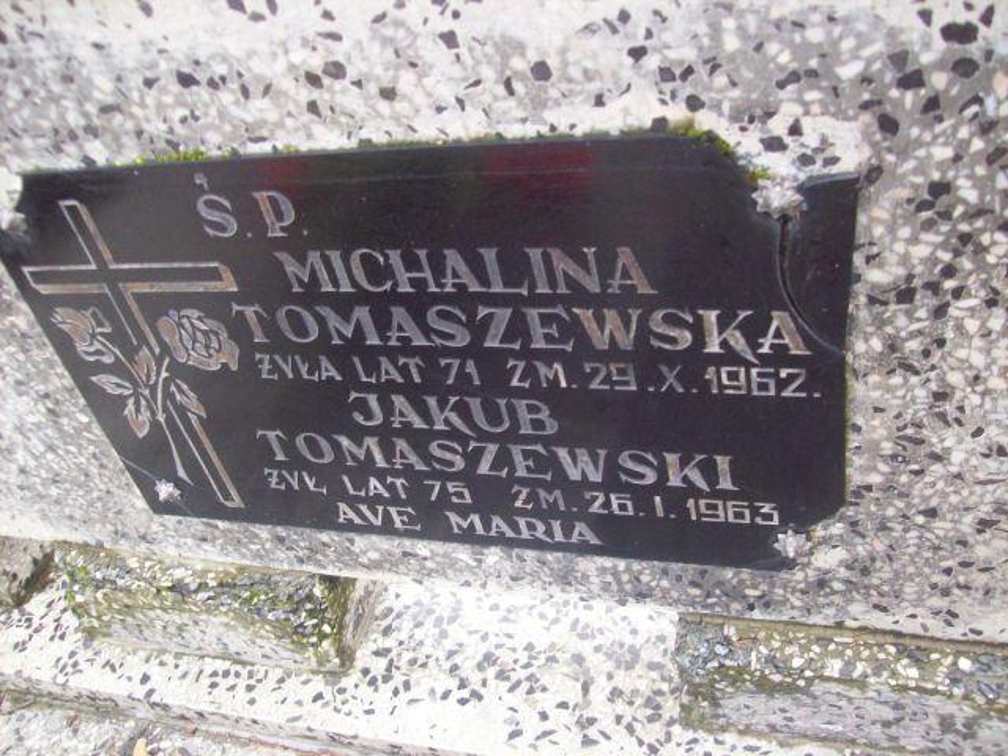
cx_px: 504
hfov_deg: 51.4
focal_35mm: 36
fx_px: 1048
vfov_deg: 39.7
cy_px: 378
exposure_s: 1/76.1
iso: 200
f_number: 2.7
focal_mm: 6
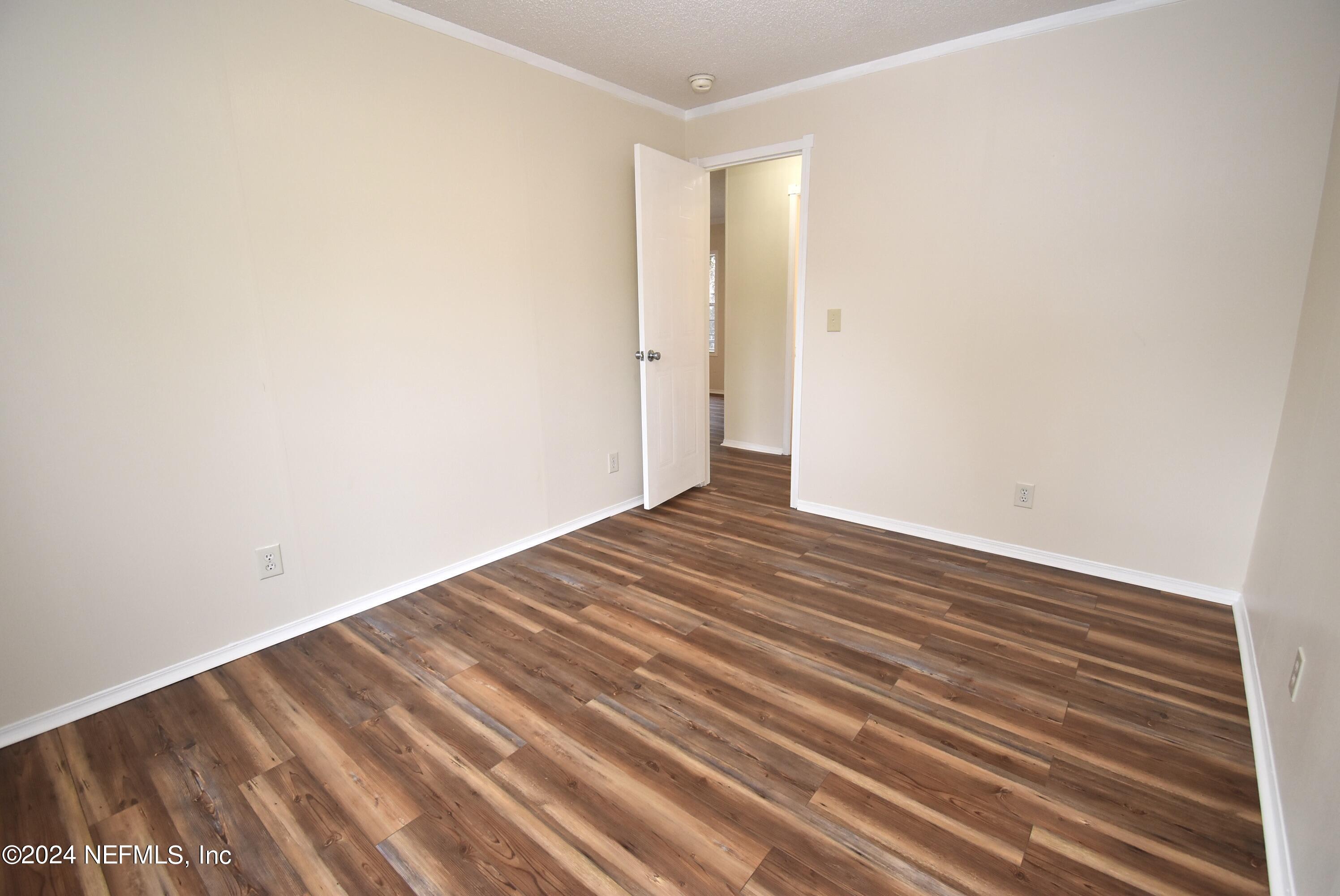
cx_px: 670
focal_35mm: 15
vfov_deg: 77.4
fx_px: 559
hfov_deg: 100.3
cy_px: 448
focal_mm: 10
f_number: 5
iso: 800
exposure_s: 1/100
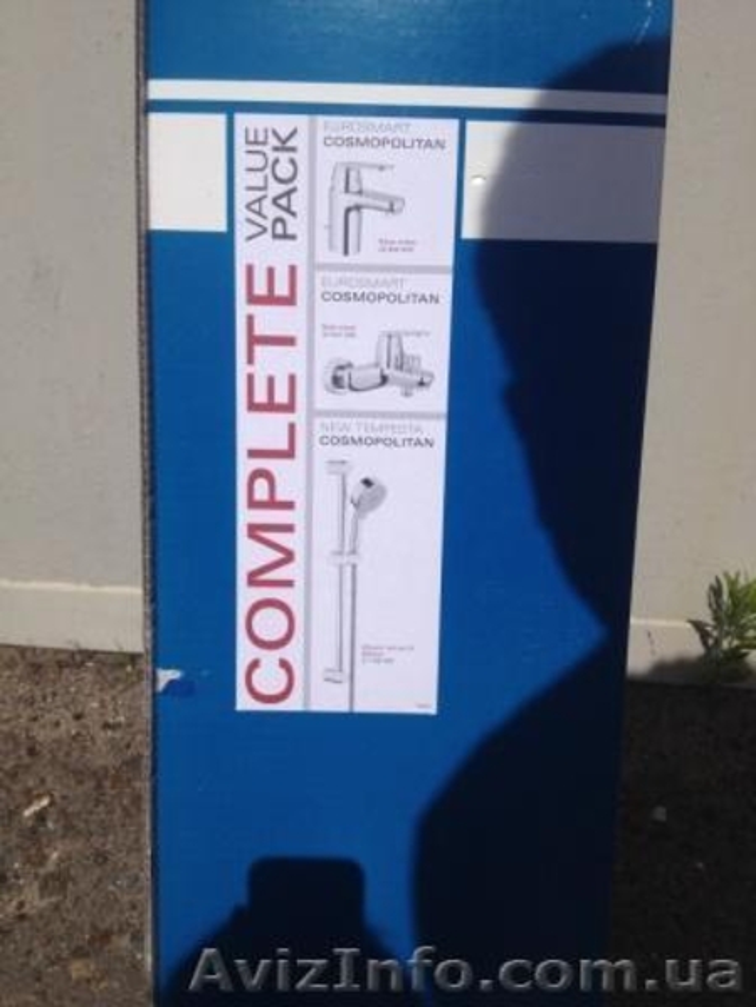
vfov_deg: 52.6
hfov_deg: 40.7
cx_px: 378
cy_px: 504
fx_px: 1019
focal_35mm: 35
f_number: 2.4
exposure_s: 1/6135
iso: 50
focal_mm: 4.28
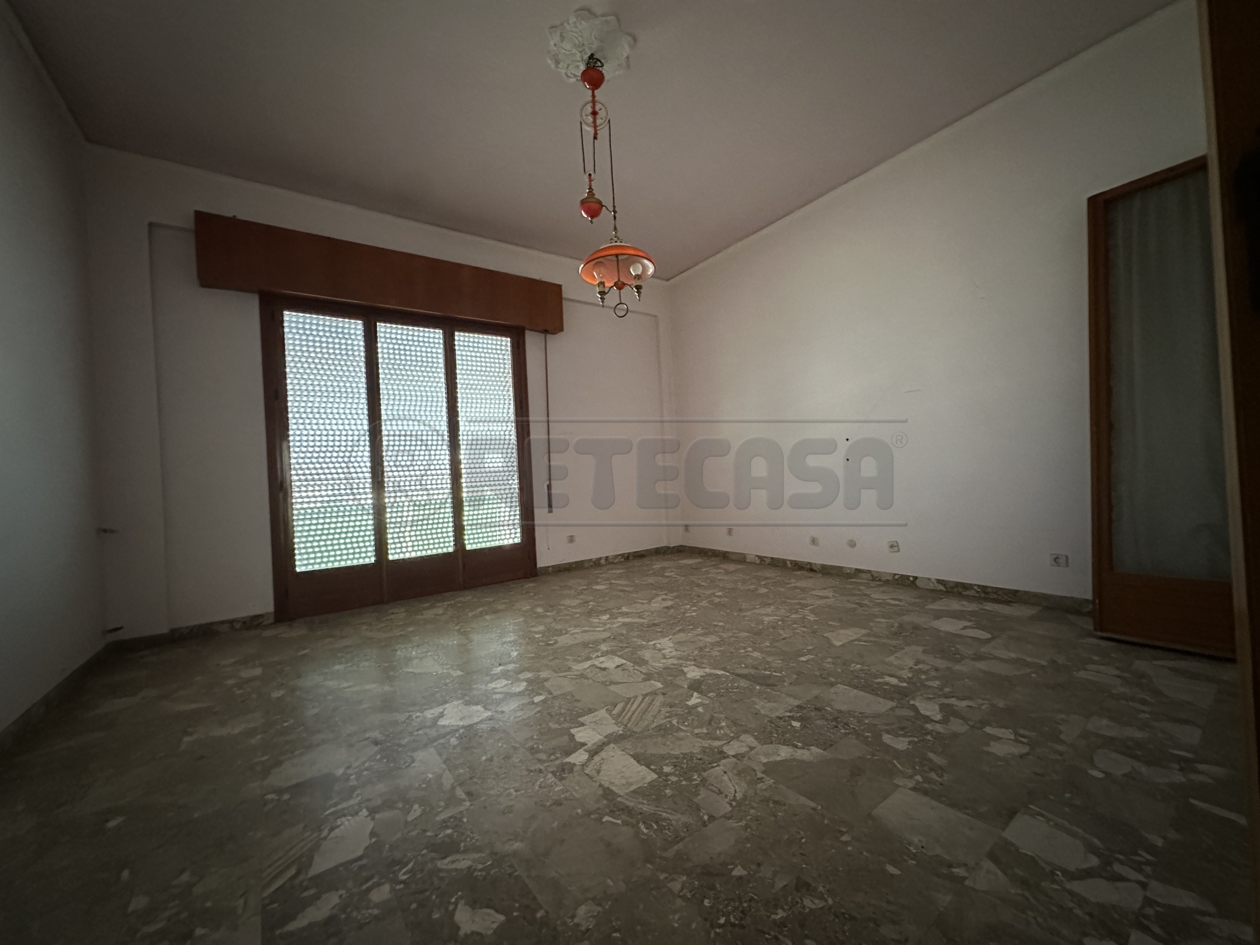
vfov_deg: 85.7
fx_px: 510
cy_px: 472
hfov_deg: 102.1
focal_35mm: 14
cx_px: 630
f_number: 2.2
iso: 1000
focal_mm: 2.22
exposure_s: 1/60
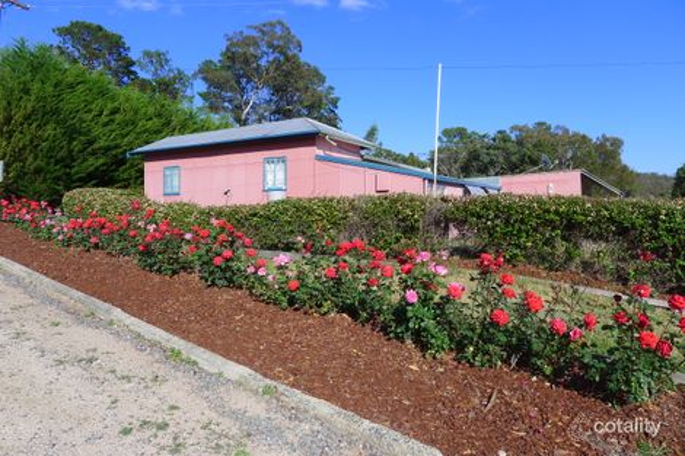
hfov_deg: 73.8
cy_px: 228
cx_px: 342
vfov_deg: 53.1
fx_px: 456
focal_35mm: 24
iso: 80
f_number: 4
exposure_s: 1/500
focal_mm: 5.1
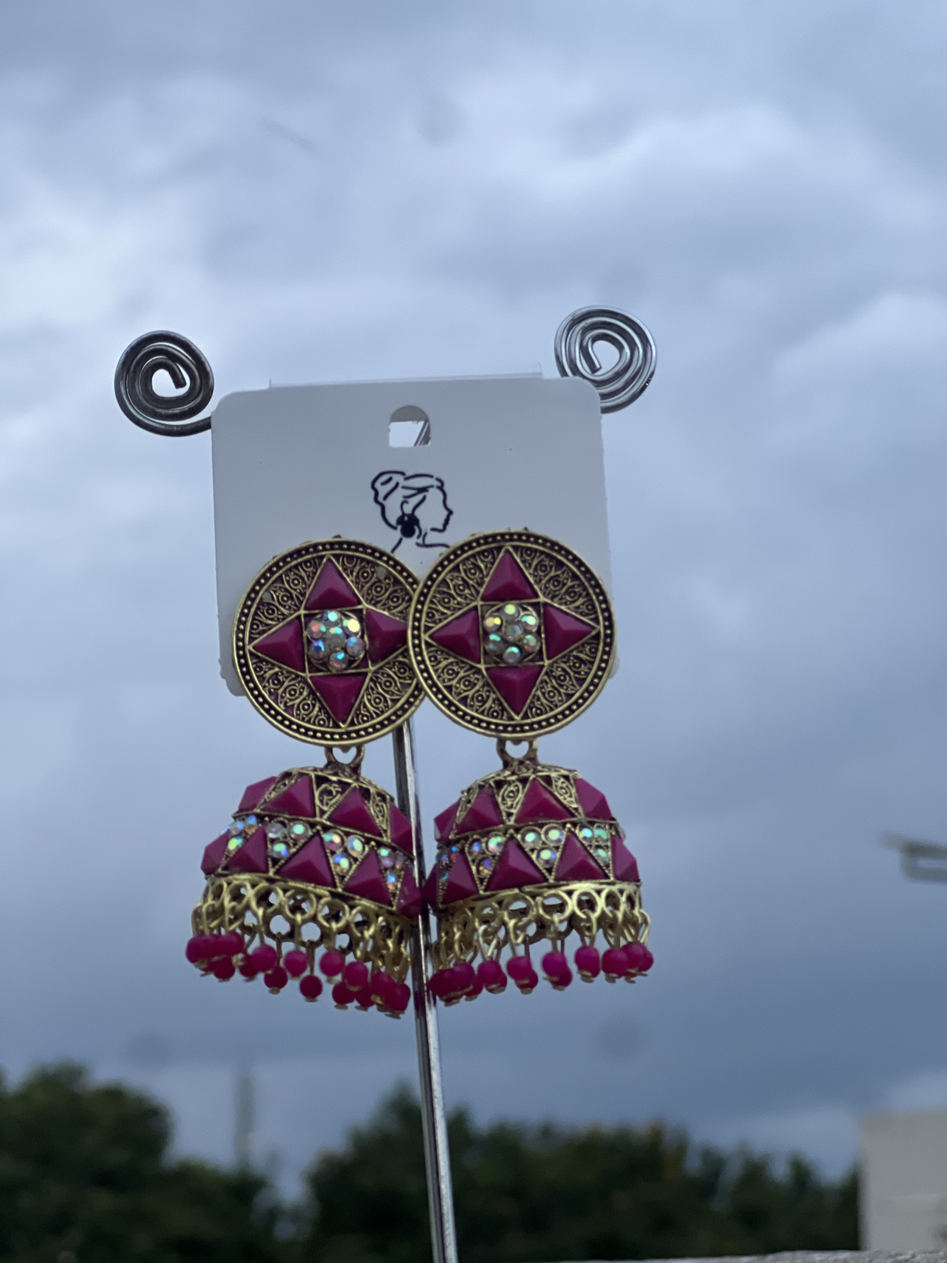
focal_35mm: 77
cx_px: 474
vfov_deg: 25.3
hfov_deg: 19.1
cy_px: 632
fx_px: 2809
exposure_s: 1/27
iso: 400
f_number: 2.8
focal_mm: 9
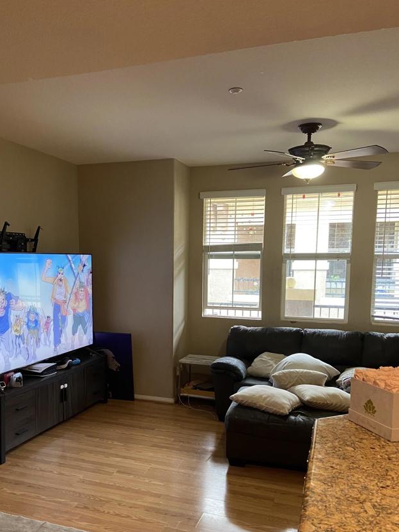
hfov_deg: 43.9
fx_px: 492
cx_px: 154
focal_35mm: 32
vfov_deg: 56.4
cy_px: 318
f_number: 1.8
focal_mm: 4.25
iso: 320
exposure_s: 1/60
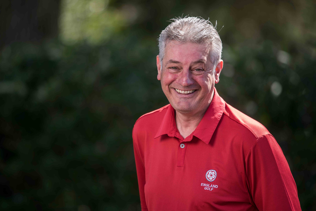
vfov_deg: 4.6
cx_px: 158
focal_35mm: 300
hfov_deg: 6.9
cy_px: 106
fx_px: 2634
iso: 64
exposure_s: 1/200
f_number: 4
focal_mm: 300
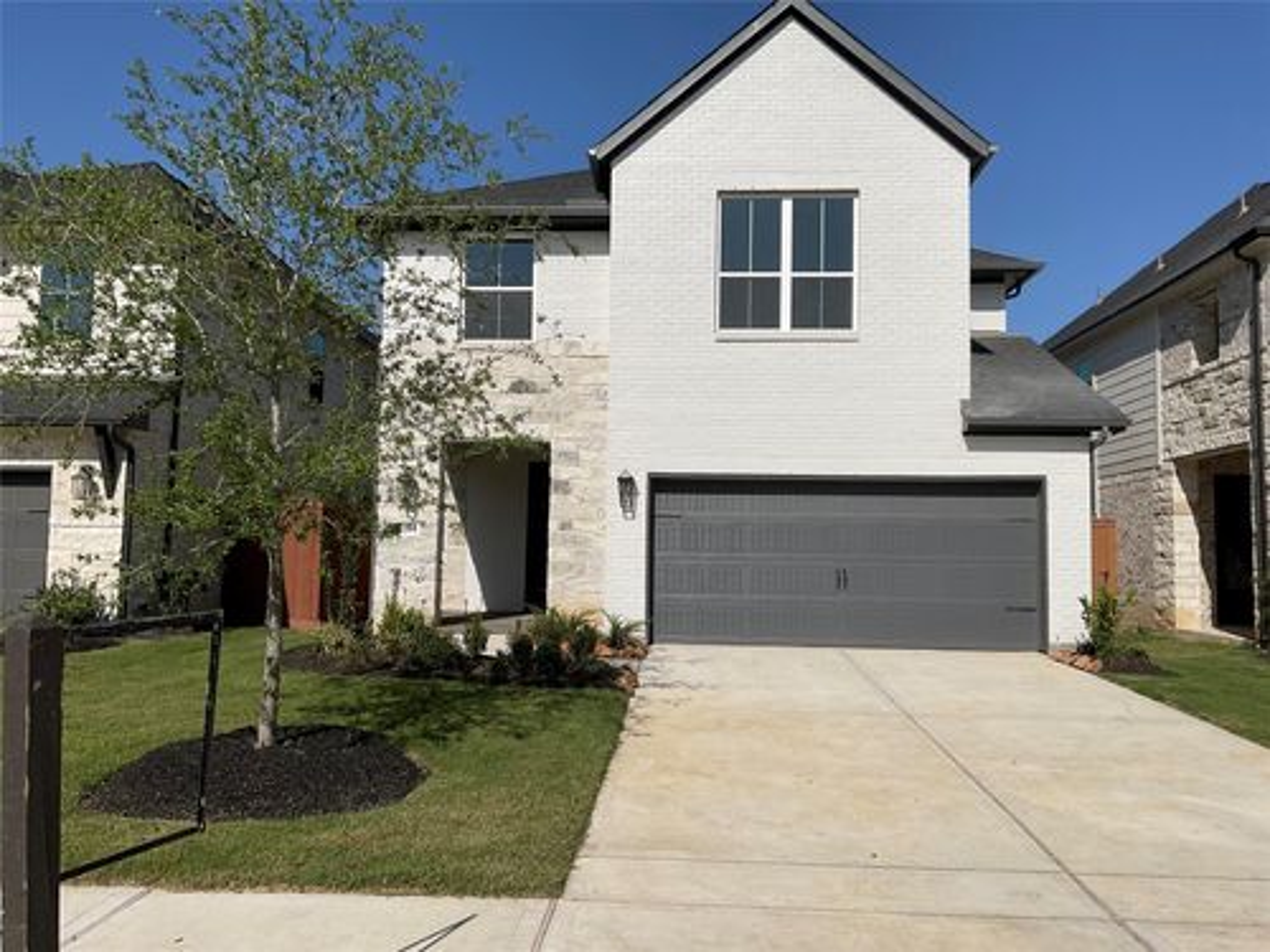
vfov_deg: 48.2
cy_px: 476
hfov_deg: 61.7
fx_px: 1064
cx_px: 635
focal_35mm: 29
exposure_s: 1/5814
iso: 16
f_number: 1.8
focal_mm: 3
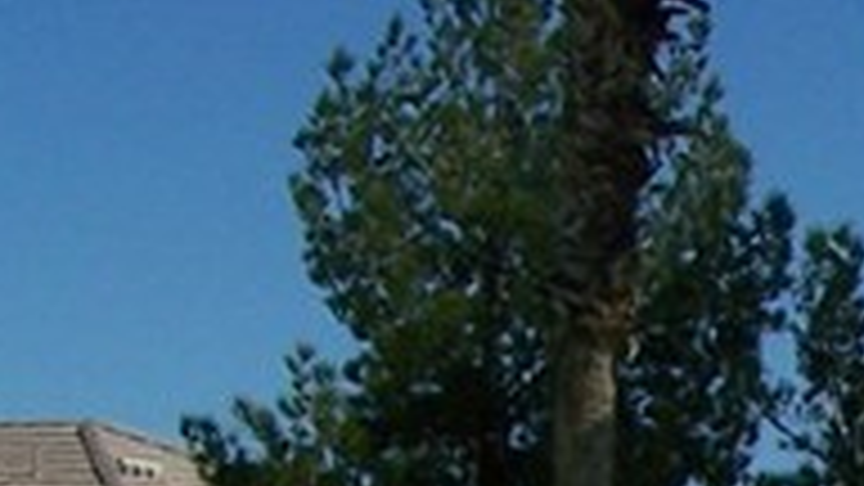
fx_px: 5063
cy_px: 1148
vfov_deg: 5.3
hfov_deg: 9.3
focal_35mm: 221
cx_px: 1552
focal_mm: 6.3
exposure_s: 1/800
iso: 80
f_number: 5.6
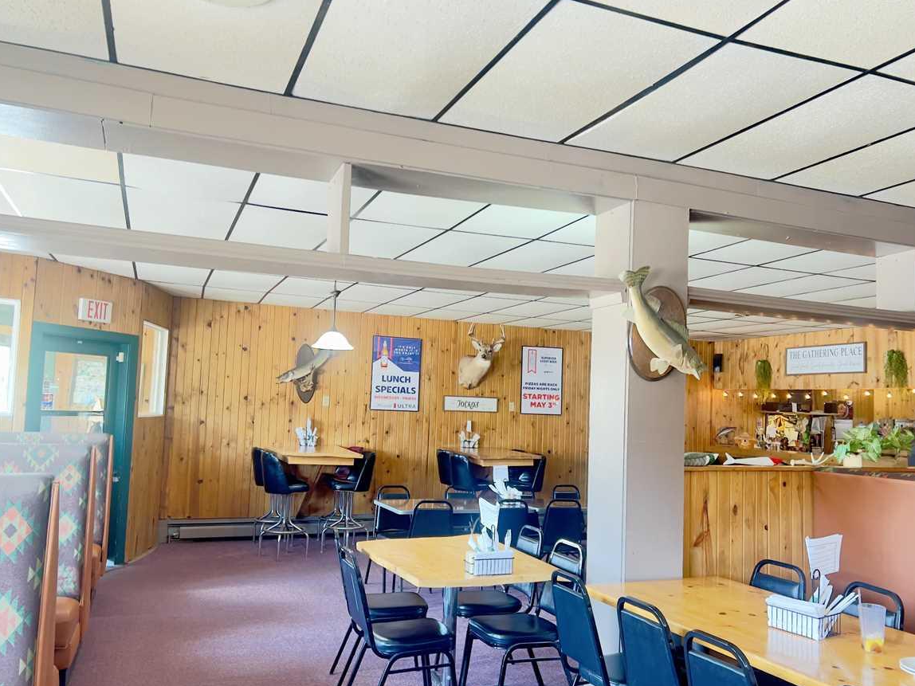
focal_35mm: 29
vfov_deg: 48.2
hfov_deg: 61.6
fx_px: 767
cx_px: 480
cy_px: 363
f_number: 1.5
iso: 400
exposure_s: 1/40
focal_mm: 5.7
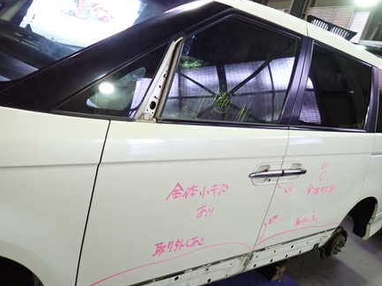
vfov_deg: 40.6
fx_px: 386
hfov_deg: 52.4
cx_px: 223
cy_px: 153
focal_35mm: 35
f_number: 2
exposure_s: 1/30
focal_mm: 4.5
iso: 250
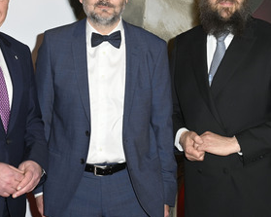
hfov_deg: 21.7
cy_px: 73
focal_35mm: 88
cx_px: 103
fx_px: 706
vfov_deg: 17.4
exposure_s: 1/250
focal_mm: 58
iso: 500
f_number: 5.6
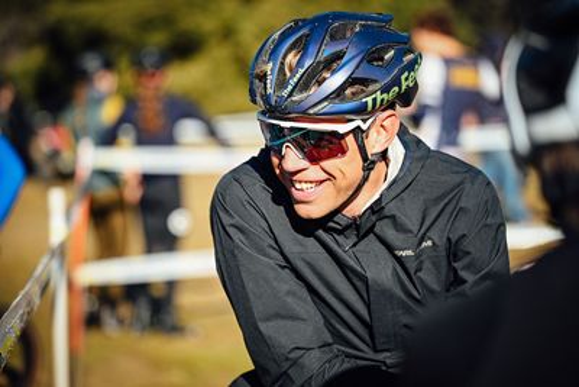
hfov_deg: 19.8
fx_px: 1657
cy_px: 194
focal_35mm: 103
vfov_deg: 13.3
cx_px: 290
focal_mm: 103
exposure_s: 1/2000
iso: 200
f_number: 2.8
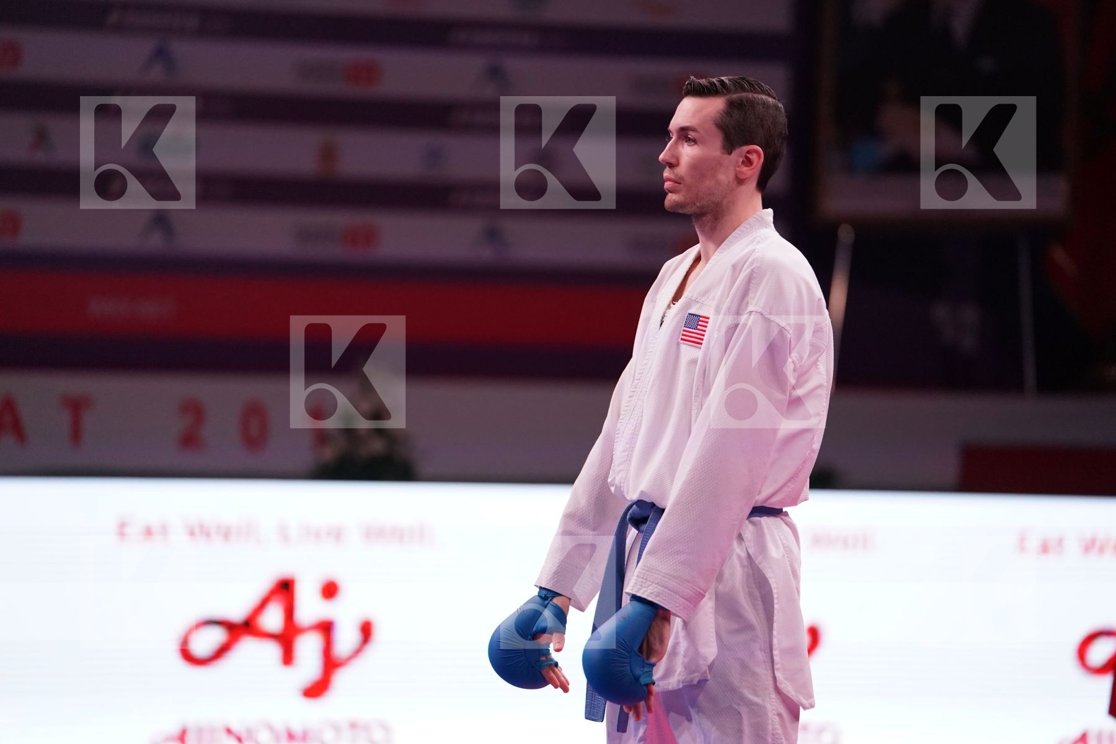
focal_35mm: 186
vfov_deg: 7.4
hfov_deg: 11.1
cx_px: 558
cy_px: 372
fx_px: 5766
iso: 3200
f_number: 2.8
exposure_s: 1/1000
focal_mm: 186
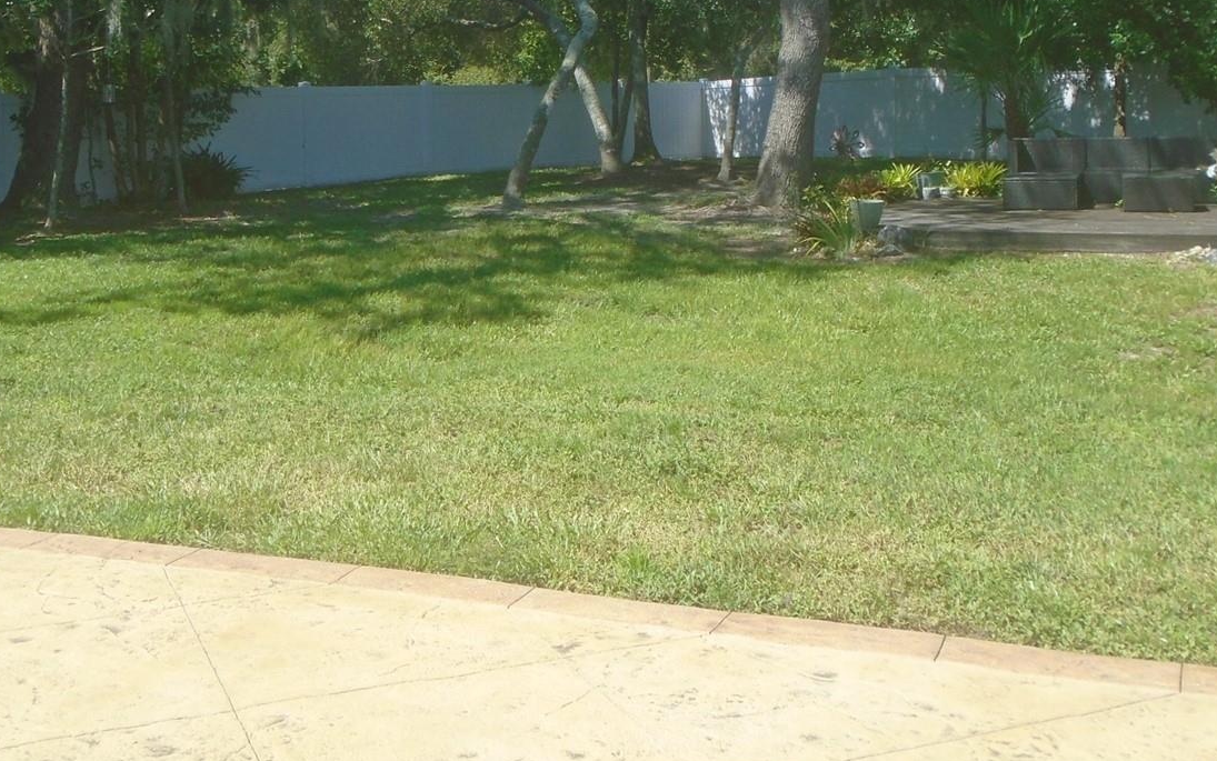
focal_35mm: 48
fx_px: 1592
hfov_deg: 41.8
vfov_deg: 26.3
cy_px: 126
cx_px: 575
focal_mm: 5.5
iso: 100
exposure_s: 1/500
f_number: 3.5
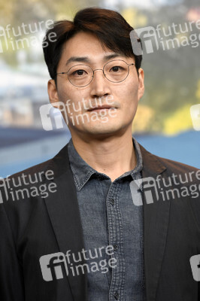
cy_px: 150
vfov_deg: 12.1
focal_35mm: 170
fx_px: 1419
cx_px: 100
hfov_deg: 8.1
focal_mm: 170
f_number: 3.5
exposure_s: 1/320
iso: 1250
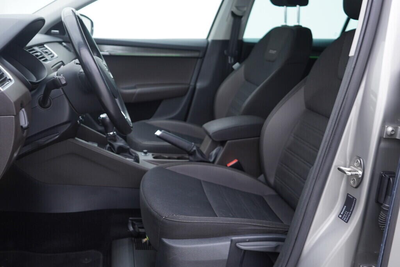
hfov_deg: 53.1
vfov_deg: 36.9
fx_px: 400
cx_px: 200
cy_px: 134
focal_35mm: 36
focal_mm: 24
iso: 160
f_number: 2.8
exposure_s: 1/40
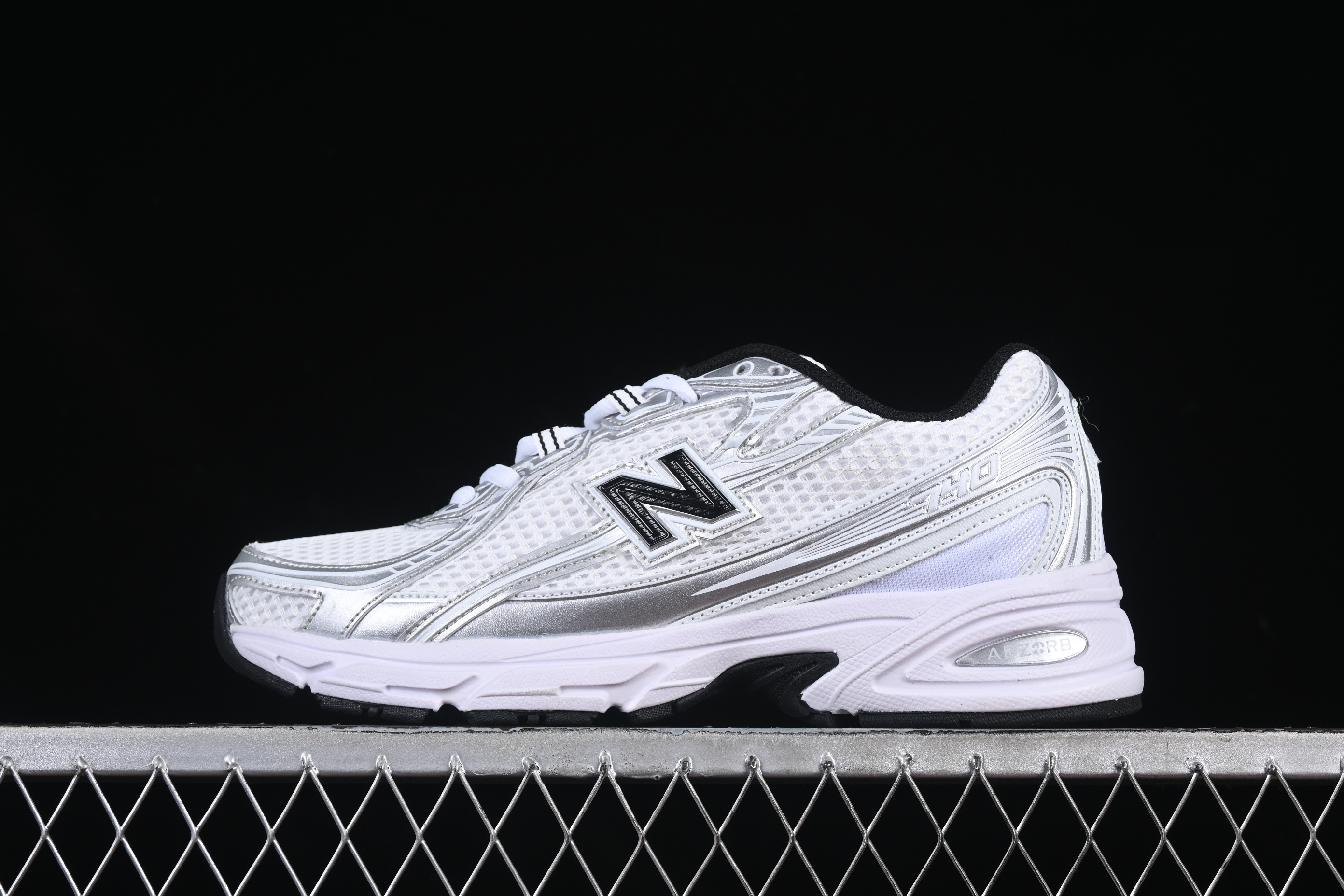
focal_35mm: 75
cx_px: 672
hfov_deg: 27.0
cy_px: 448
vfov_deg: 18.2
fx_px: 2800
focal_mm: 50
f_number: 8
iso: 160
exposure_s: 1/80
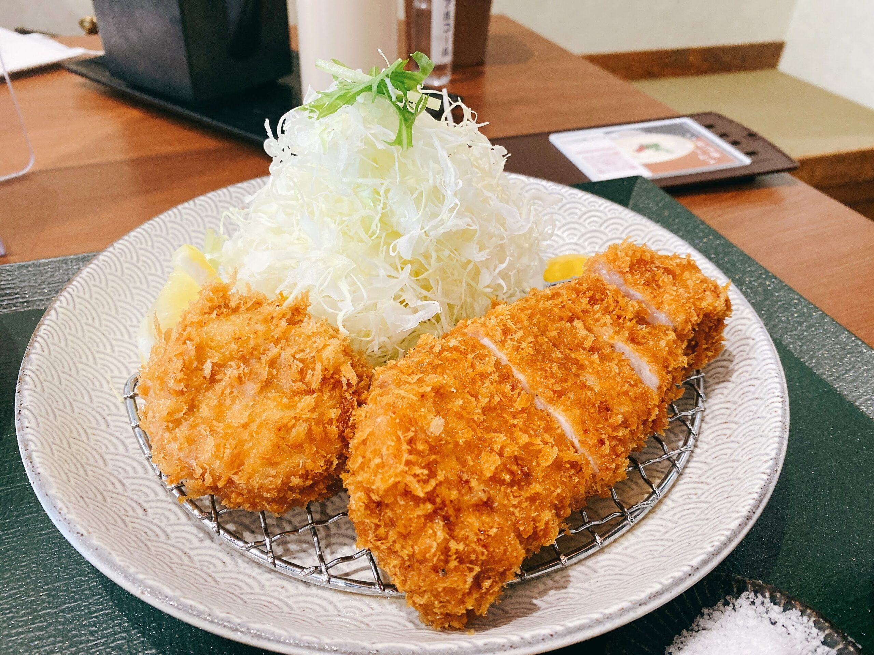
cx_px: 437
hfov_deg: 67.3
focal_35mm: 26
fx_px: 656
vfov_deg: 53.1
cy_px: 328
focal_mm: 4.25
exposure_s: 1/60
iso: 200
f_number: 1.8
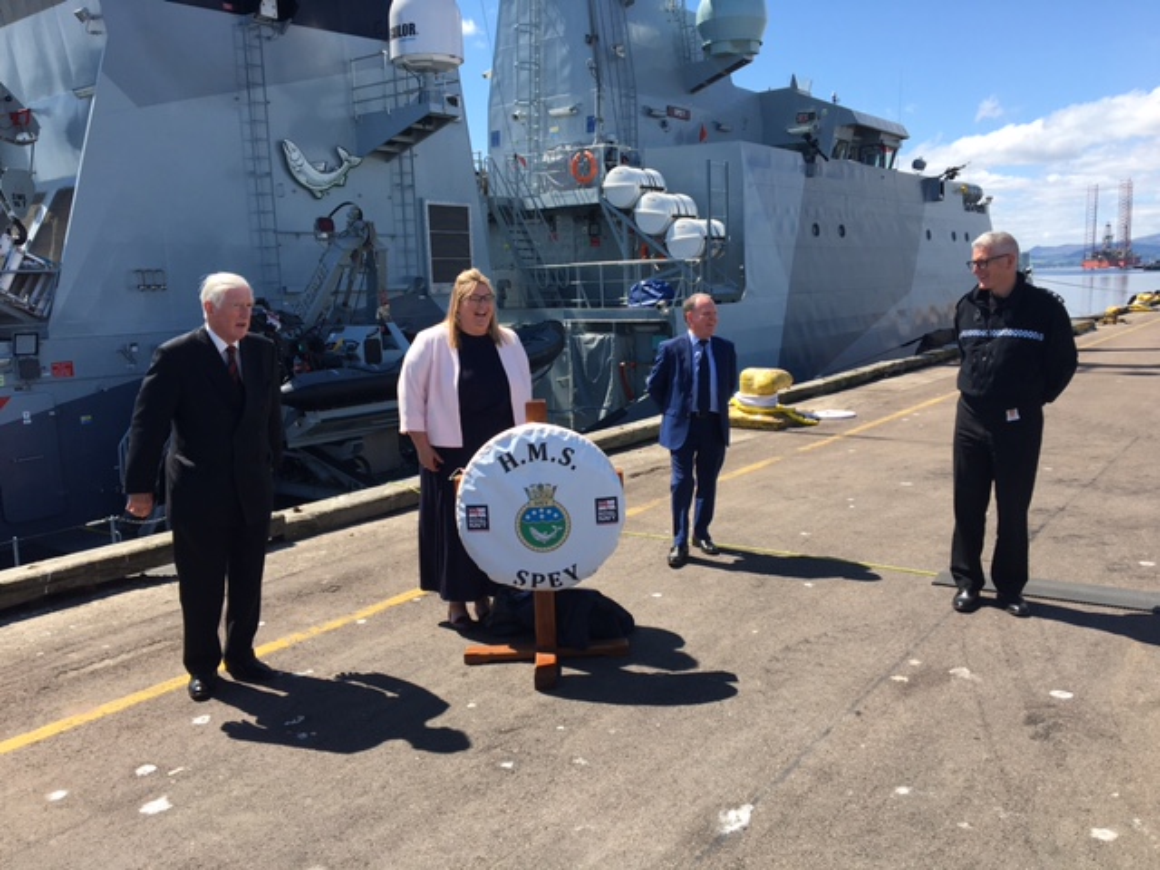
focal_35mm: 29
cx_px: 580
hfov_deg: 61.7
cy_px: 435
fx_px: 972
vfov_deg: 48.2
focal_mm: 4.15
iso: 25
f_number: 2.2
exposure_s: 1/1183
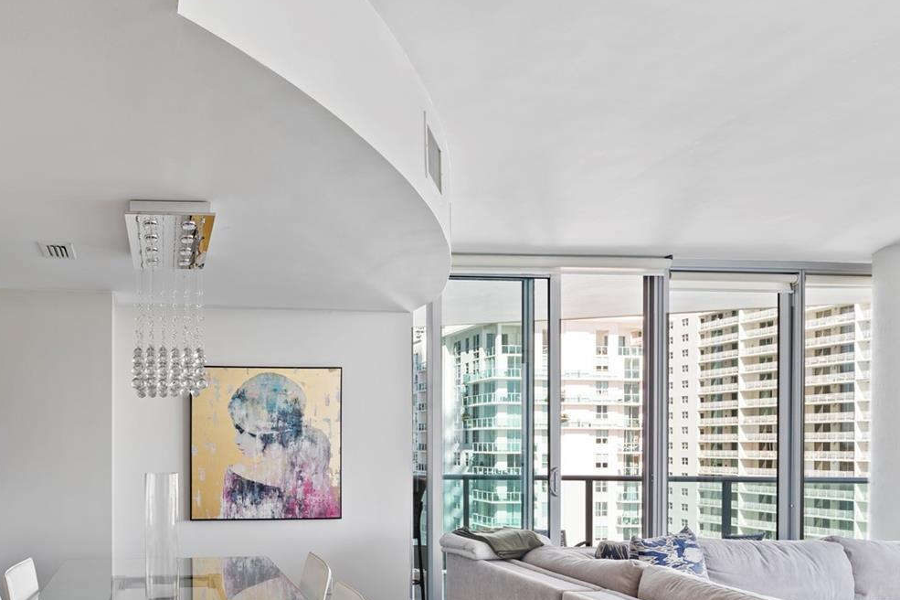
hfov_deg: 63.1
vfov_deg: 46.3
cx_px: 213
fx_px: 674
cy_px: 447
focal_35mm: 27
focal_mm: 16.6
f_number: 10
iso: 100
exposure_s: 1/2
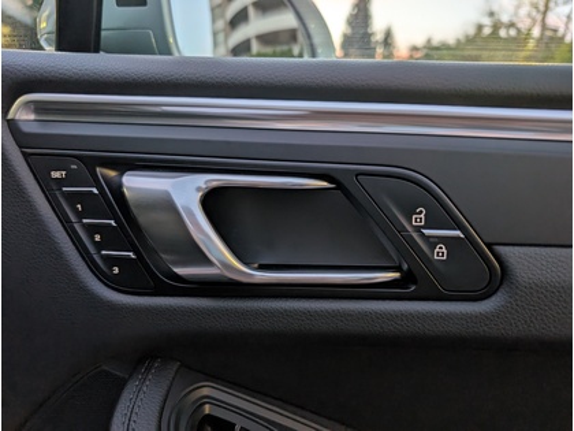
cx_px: 287
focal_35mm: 24
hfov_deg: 71.6
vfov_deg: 56.8
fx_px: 398
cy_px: 216
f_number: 1.68
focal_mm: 6.9
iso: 188
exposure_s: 1/48.3
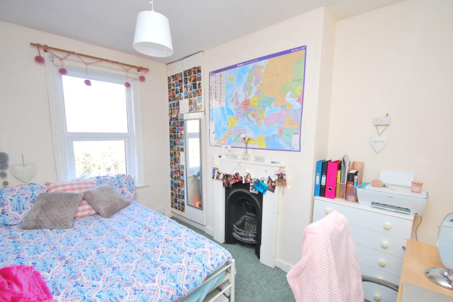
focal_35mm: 16
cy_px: 158
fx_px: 201
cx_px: 224
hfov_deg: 96.7
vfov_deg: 73.7
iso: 200
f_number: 3.5
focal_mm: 10
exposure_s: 1/40
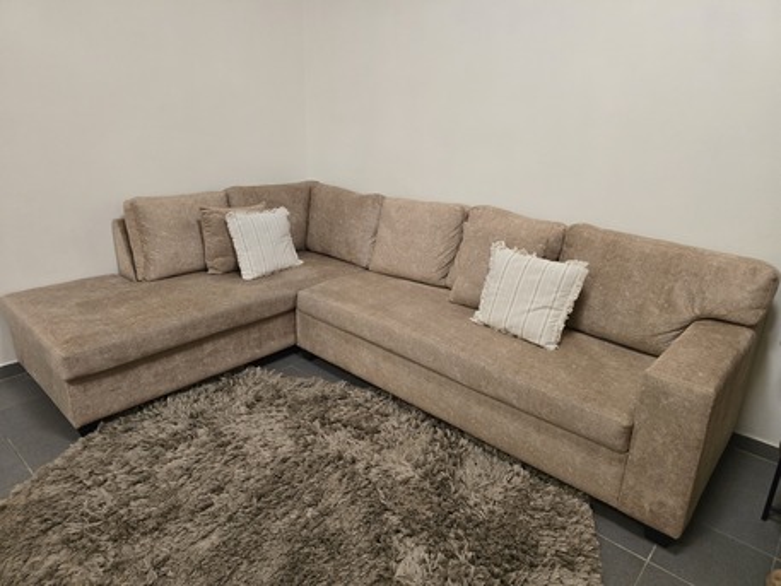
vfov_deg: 58.9
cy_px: 293
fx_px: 519
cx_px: 390
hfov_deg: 73.9
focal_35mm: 23
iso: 800
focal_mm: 6.3
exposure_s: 1/100
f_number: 1.7
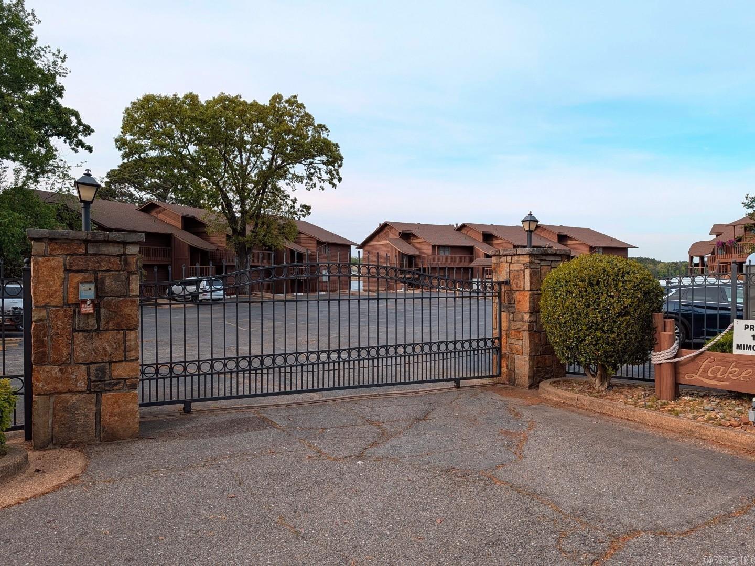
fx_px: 523
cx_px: 378
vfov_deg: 56.8
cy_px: 283
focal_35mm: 24
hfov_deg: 71.6
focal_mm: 6.9
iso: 18
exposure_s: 1/503
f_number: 1.68
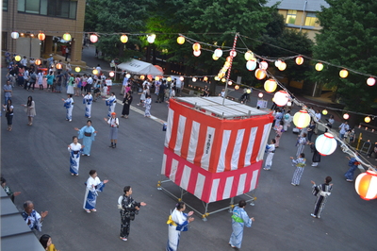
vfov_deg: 39.9
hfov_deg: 57.3
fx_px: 345
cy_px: 126
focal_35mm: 33
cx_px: 188
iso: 1000
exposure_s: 1/60
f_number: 4
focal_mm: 22
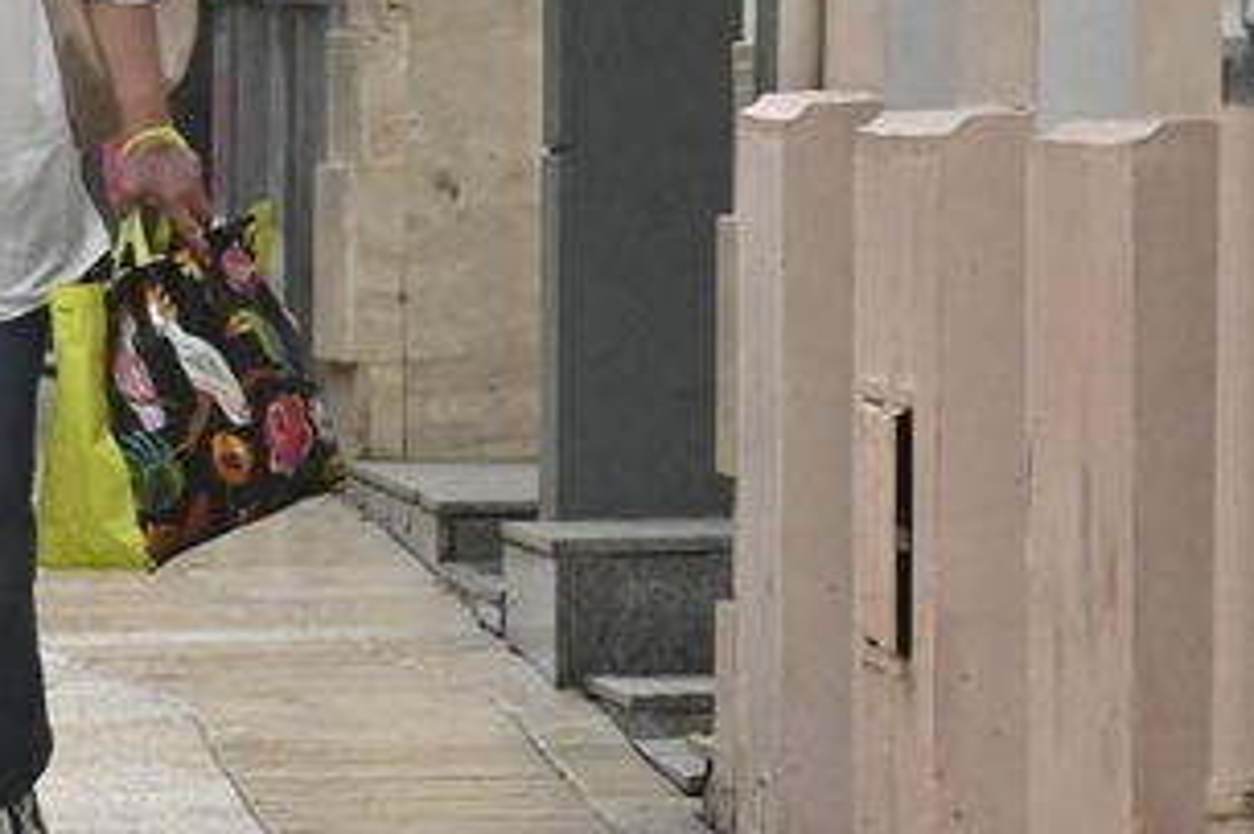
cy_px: 362
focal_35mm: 866
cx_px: -2011
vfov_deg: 1.6
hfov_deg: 2.4
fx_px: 30148
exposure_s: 1/320
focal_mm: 110
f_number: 5
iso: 2800
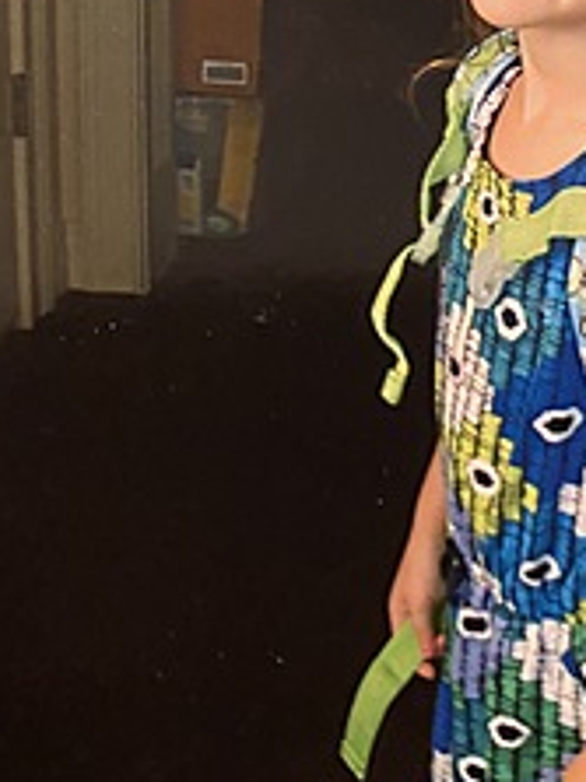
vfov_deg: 34.2
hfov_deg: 24.9
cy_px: 284
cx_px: 586
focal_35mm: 56
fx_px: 1265
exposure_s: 1/40
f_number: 1.8
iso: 400
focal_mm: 4.25
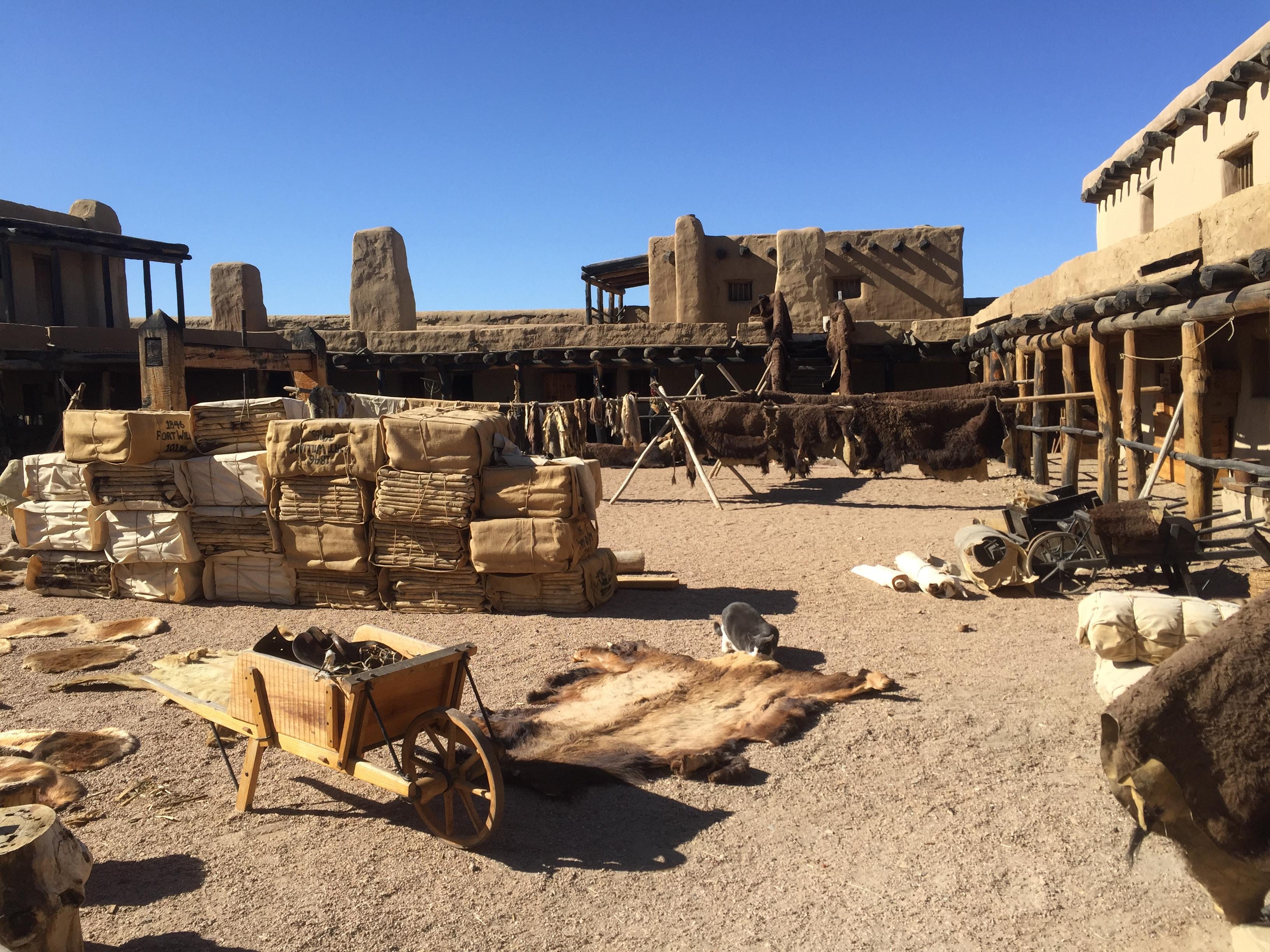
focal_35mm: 29
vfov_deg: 48.2
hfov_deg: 61.7
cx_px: 635
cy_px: 476
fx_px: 1064
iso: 32
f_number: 2.2
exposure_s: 1/1582
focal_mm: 4.15
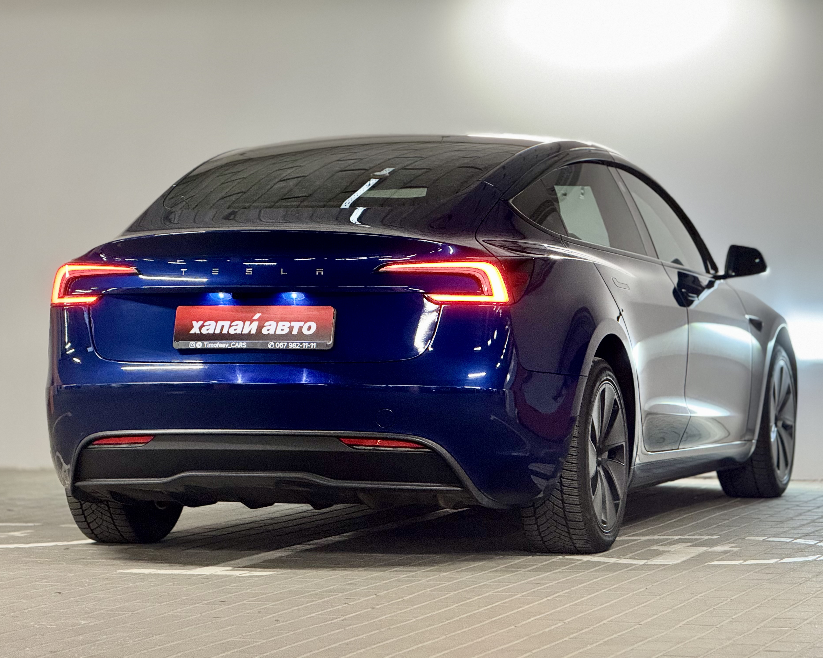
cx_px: 430
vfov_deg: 12.2
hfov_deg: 15.3
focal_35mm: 126
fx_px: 3069
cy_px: 327
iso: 320
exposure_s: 1/50
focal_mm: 15.66
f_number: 2.8
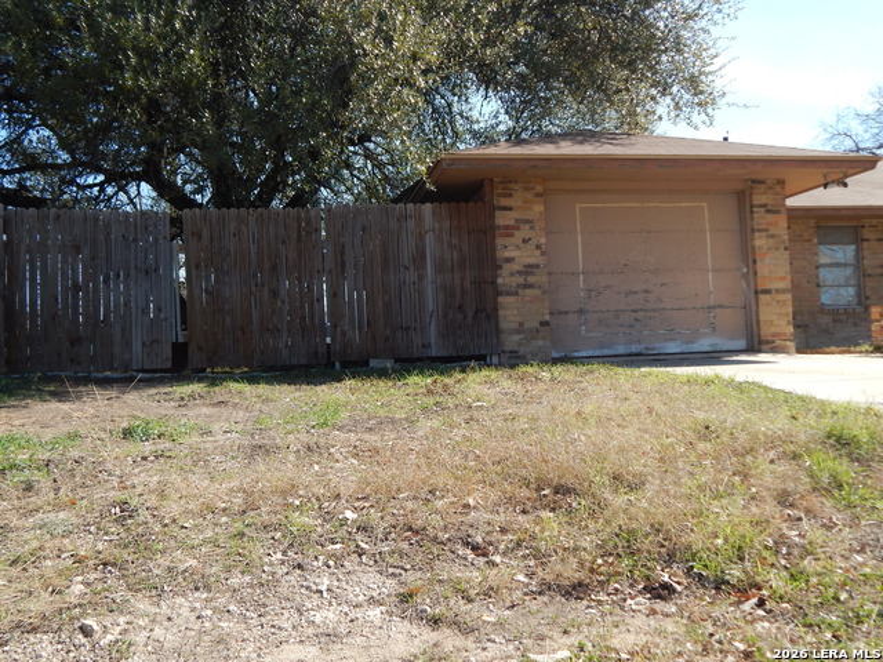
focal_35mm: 31
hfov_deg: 58.4
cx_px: 442
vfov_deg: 45.4
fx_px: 791
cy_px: 331
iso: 125
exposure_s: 1/800
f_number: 3.2
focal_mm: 5.6
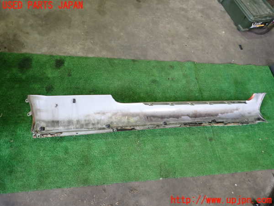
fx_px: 198
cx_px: 137
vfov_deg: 54.9
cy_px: 103
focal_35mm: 25
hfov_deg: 69.4
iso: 250
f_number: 2
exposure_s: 1/30
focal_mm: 4.5
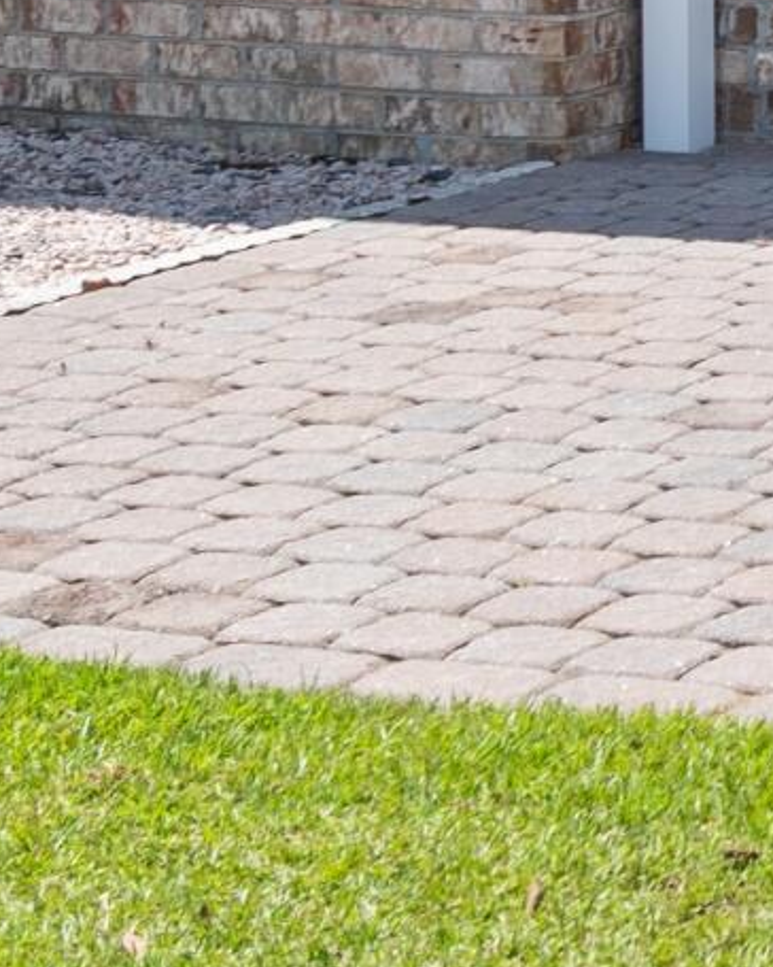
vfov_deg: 14.1
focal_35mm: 130
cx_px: 1860
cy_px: -391
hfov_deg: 10.3
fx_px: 3718
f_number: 5.6
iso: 100
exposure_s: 1/125
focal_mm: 14
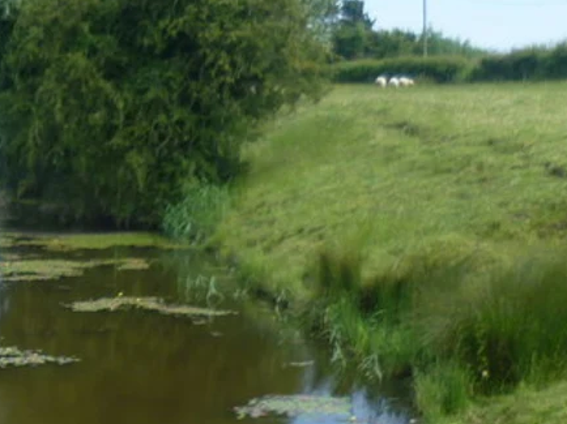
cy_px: 480
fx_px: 1522
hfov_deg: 18.8
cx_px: -260
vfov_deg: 15.4
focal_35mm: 93
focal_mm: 5
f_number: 2.8
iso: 80
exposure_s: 1/500
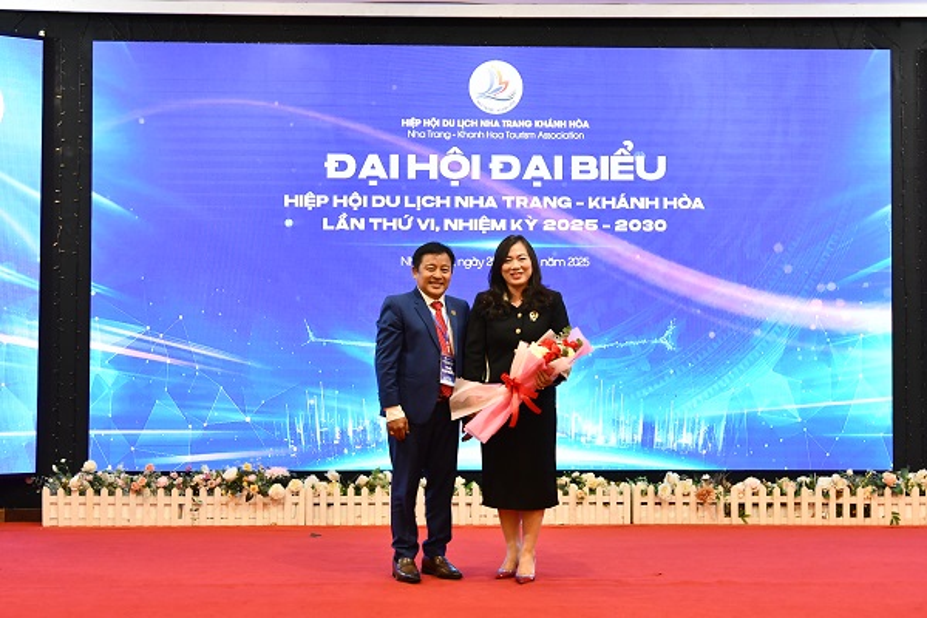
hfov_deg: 38.2
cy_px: 309
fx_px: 1339
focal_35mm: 52
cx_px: 464
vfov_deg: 26.0
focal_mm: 35
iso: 1600
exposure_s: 1/60
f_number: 8
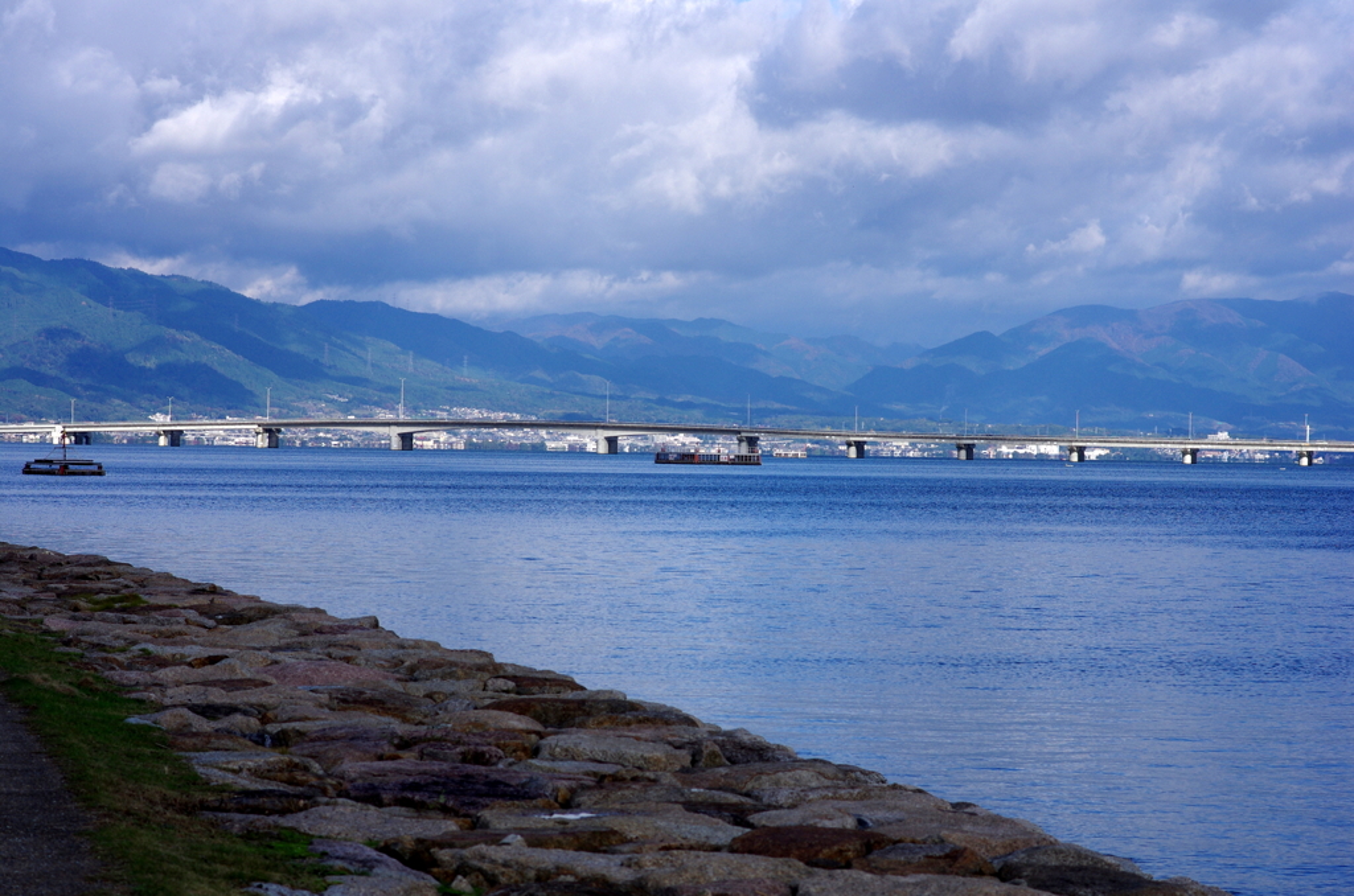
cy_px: 448
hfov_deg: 19.5
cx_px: 677
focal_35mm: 105
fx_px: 3941
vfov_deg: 13.0
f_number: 6.3
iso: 100
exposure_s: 1/640
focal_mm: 70
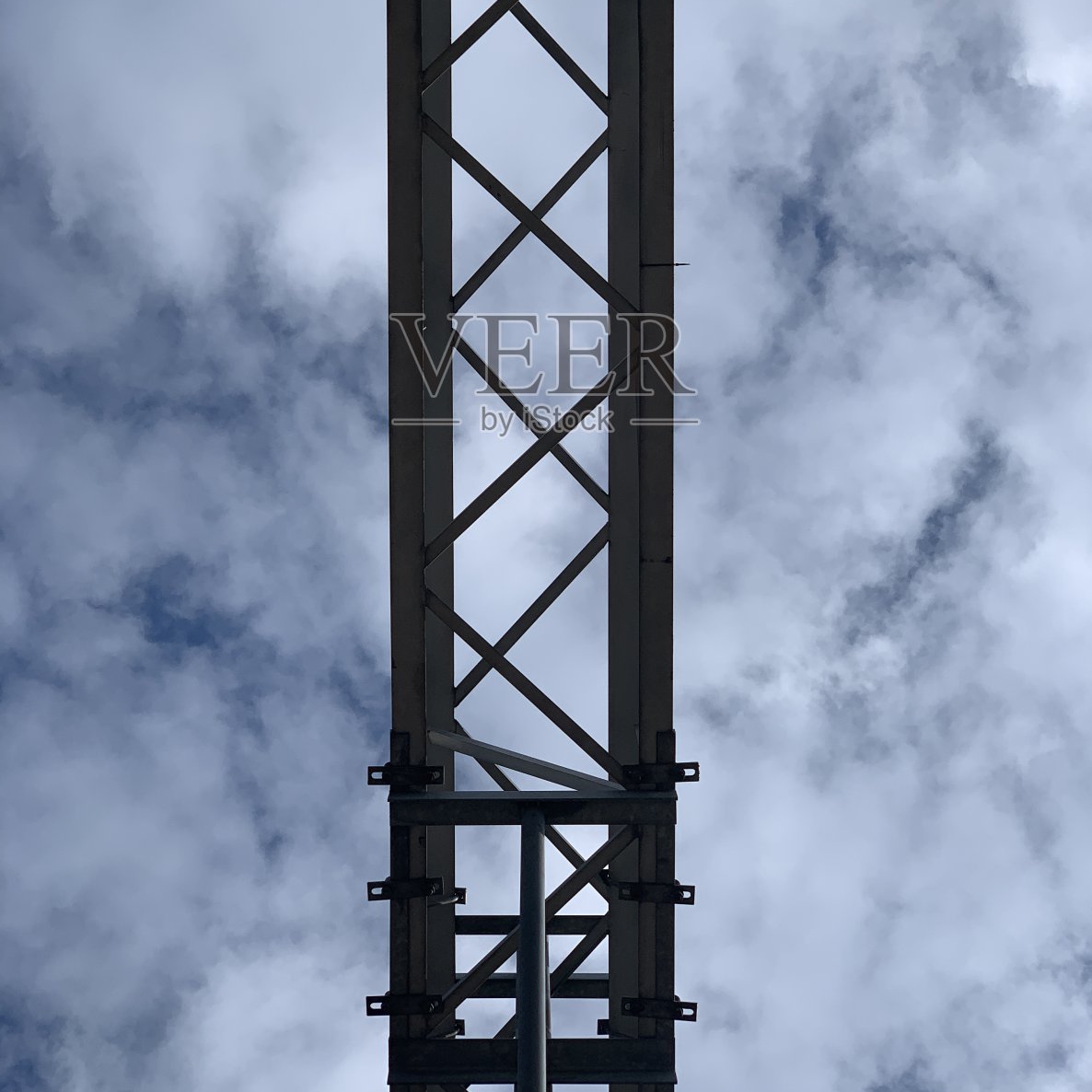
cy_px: 377
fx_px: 2213
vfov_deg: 27.6
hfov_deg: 27.7
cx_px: 545
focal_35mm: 62
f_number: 2.4
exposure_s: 1/2398
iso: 16
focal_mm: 6
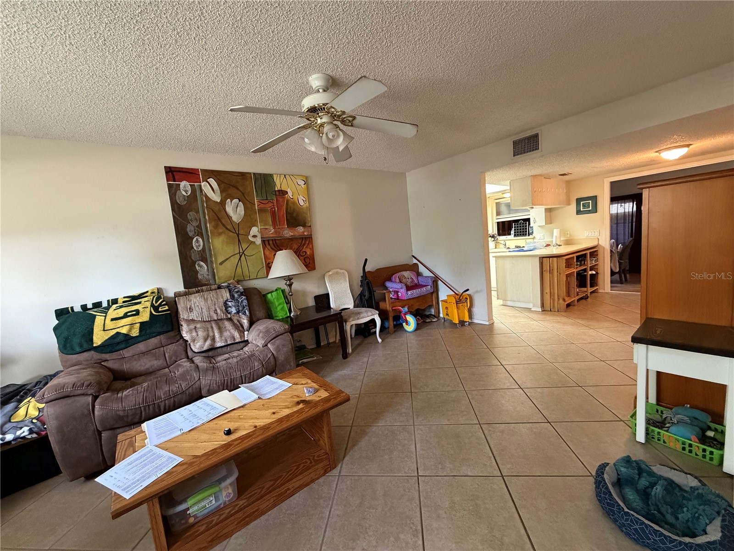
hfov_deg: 102.1
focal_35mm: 14
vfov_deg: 85.7
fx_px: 297
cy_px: 276
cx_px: 367
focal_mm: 2.22
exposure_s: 1/60
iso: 640
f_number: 2.2
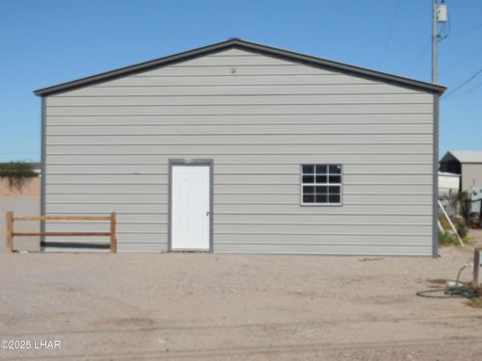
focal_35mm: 66
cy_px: 180
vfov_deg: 22.3
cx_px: 241
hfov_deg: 29.4
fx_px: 919
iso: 125
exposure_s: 1/800
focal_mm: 11.7
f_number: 8.4
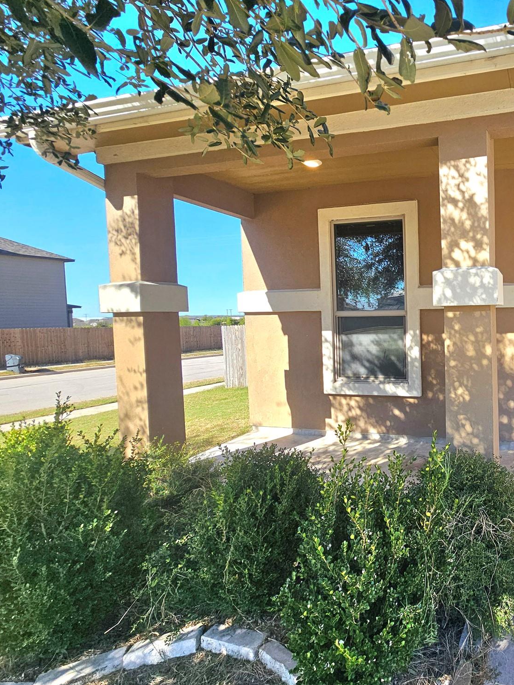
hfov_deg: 60.3
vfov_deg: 87.7
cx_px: 465
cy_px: 332
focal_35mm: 18
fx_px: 356
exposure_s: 1/1250
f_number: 2.2
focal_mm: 2.2
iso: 50
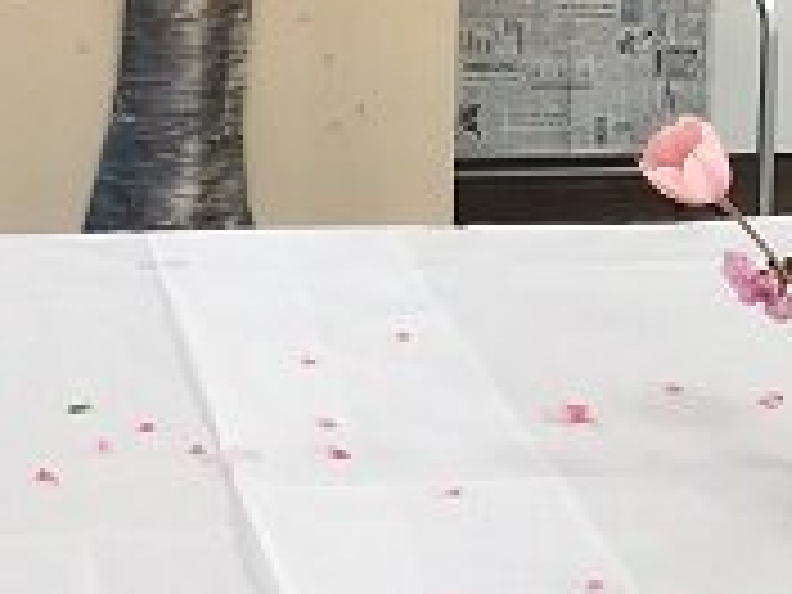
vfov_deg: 16.0
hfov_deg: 21.7
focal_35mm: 88
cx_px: 72
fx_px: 2013
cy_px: -146
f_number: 2.4
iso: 25
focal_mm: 3.3
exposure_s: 1/40
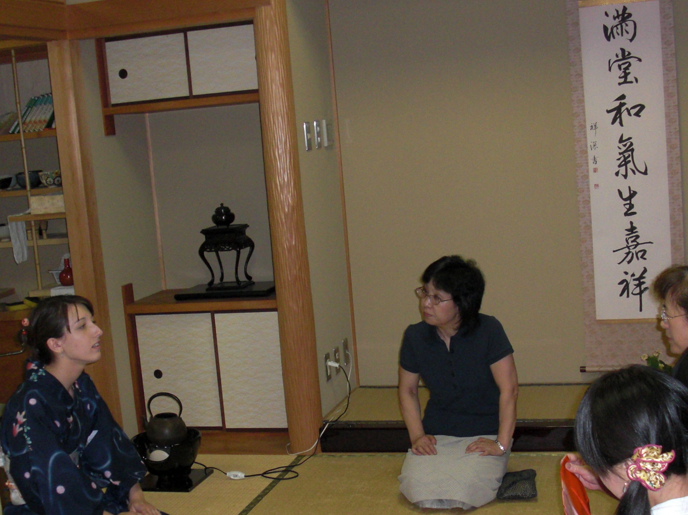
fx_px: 1172
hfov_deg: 32.7
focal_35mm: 59
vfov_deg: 24.7
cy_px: 345
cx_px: 340
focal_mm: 6.3
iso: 200
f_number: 2.8
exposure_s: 1/60
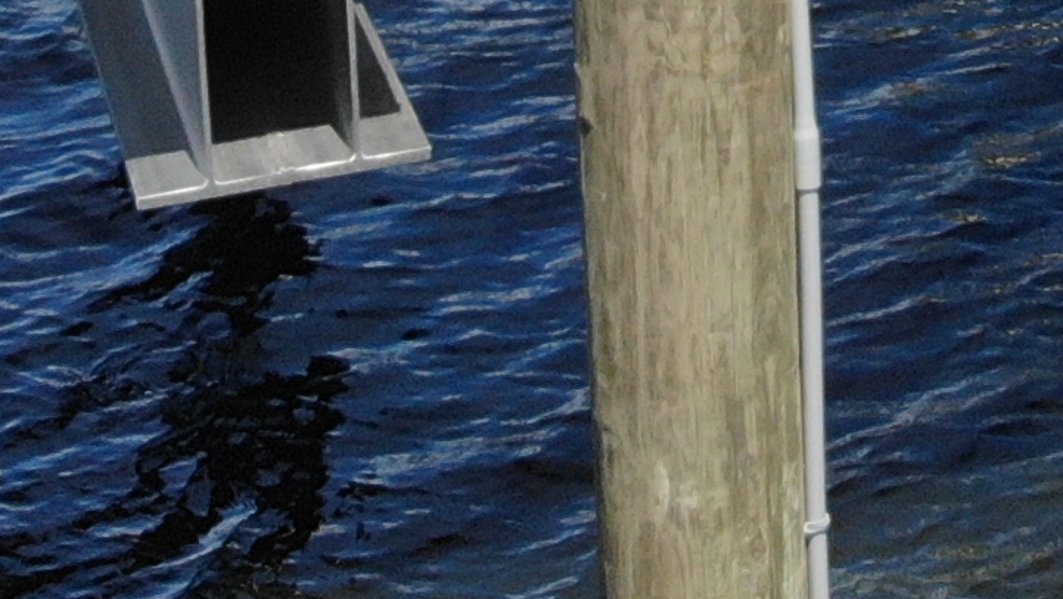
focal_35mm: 147
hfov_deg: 14.2
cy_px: -1028
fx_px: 4144
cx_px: 1292
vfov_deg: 7.5
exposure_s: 1/1002
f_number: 2.8
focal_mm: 4.5
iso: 100
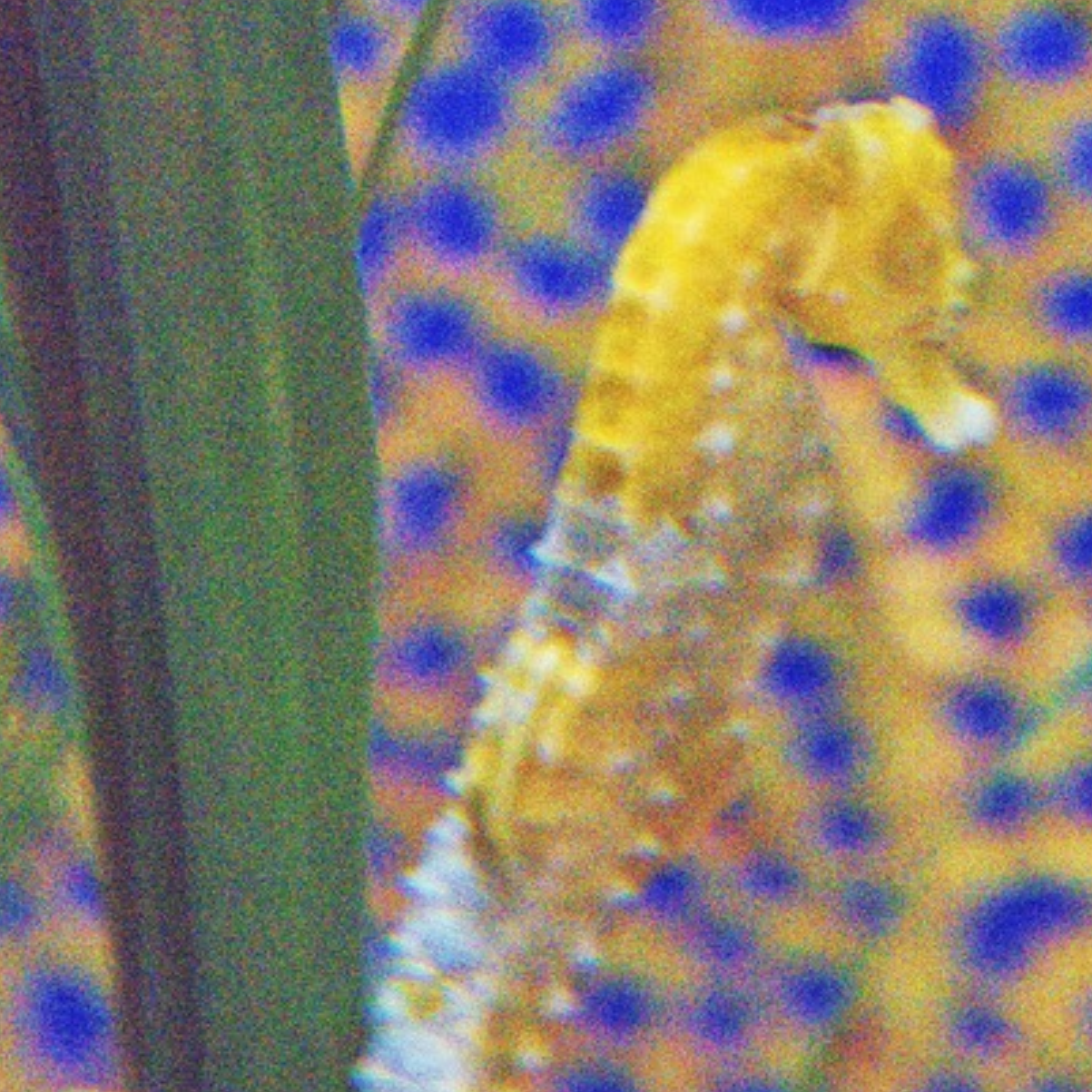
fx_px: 11635
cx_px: 994
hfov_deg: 5.4
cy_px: 885
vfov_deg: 5.4
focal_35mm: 326
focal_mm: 120
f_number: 4
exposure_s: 1/250
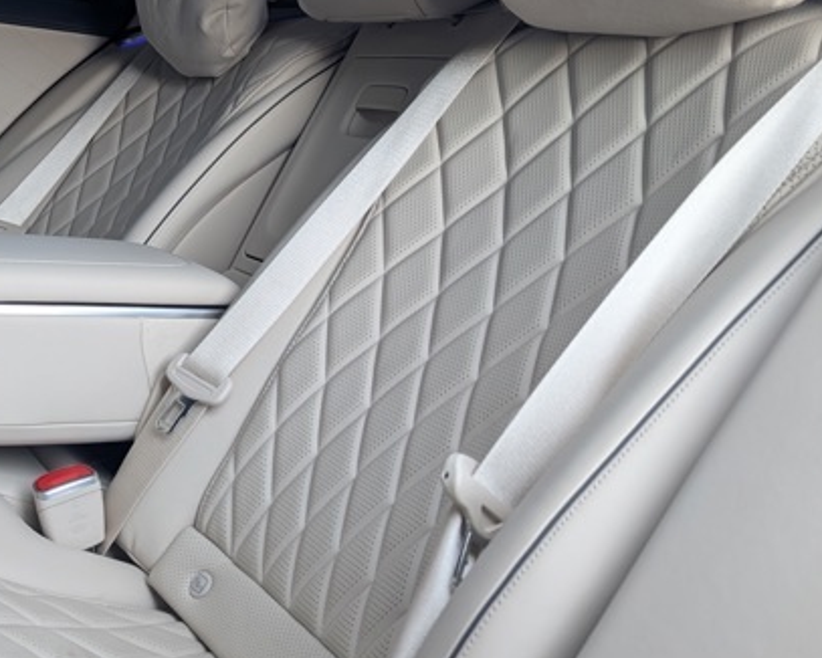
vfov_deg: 31.7
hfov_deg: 39.2
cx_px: 198
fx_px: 1120
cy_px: 111
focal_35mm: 46
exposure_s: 1/68.7
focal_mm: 6.9
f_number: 1.68
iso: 21
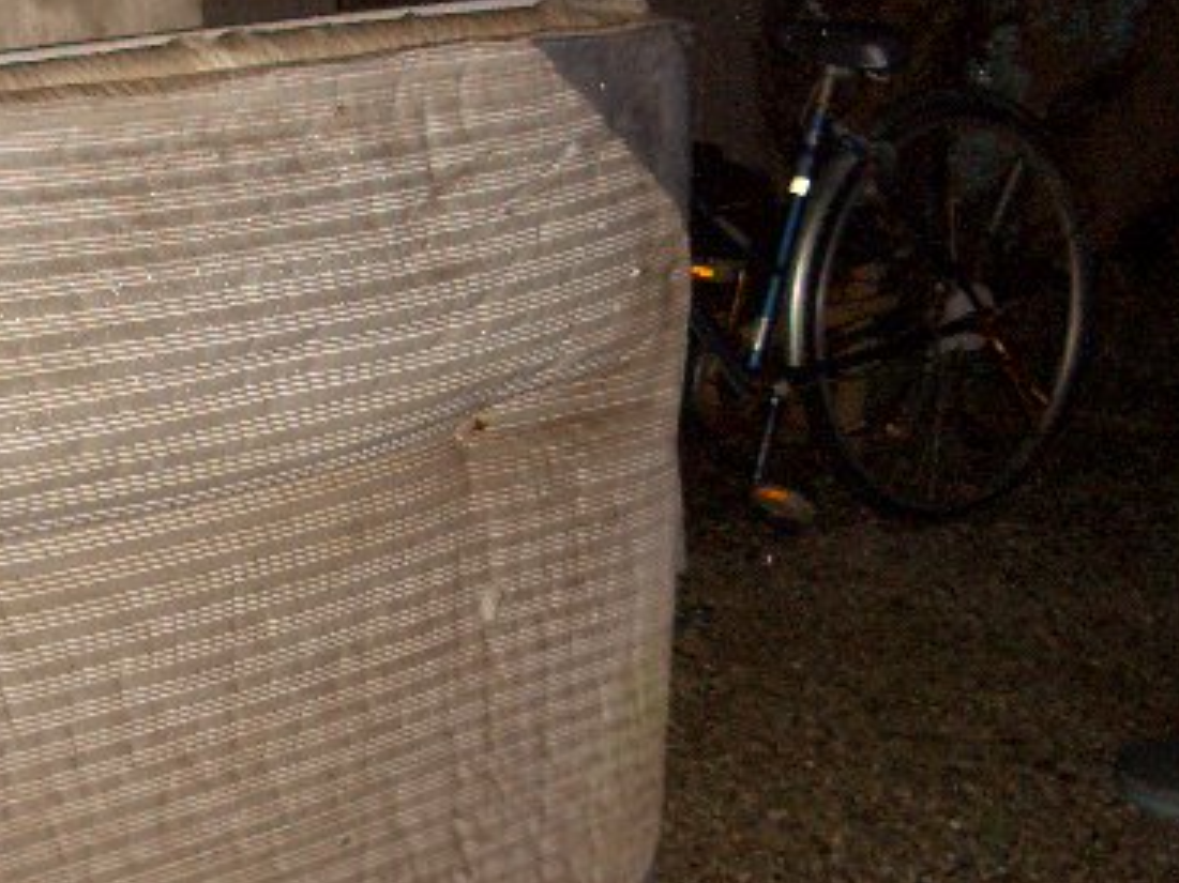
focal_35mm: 61
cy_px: 536
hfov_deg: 31.2
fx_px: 2077
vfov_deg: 24.0
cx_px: 299
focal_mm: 5.8
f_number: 2.6
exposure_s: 1/60
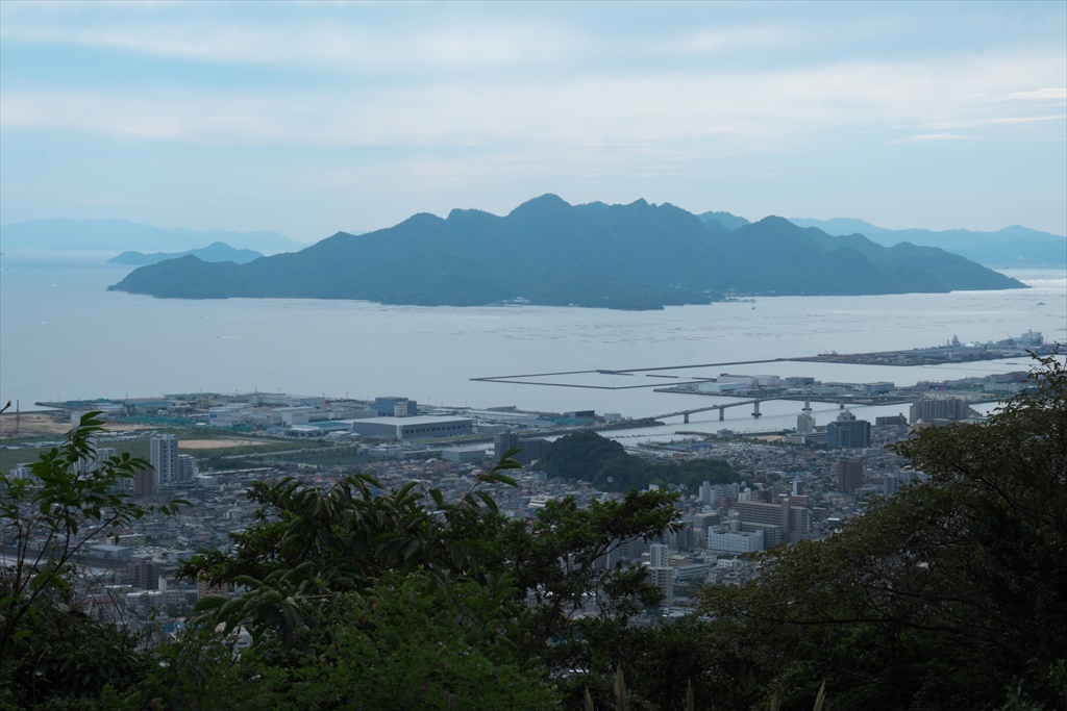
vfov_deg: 18.7
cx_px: 534
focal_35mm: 73
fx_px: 2164
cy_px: 356
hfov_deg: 27.7
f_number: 14
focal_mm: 48.4
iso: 200
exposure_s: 1/125
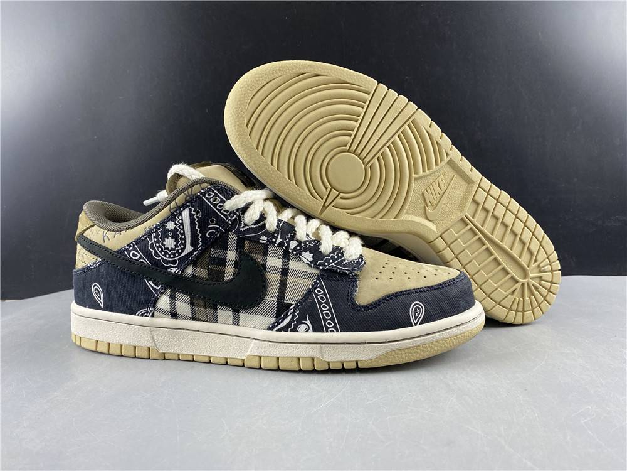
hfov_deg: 67.3
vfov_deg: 53.1
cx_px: 314
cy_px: 236
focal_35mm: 26
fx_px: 471
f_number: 1.8
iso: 80
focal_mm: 4.25
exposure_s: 1/100
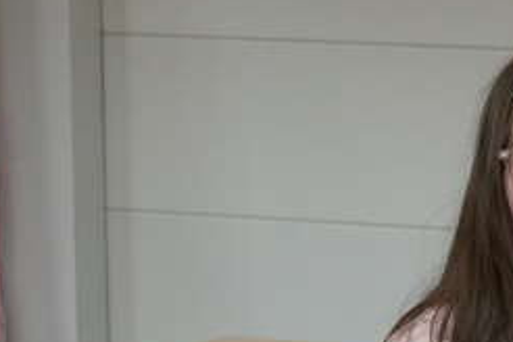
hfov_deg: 9.6
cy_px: 401
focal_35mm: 206
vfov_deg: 6.6
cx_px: 842
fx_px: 2936
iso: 2000
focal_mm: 33
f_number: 4.5
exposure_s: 1/160
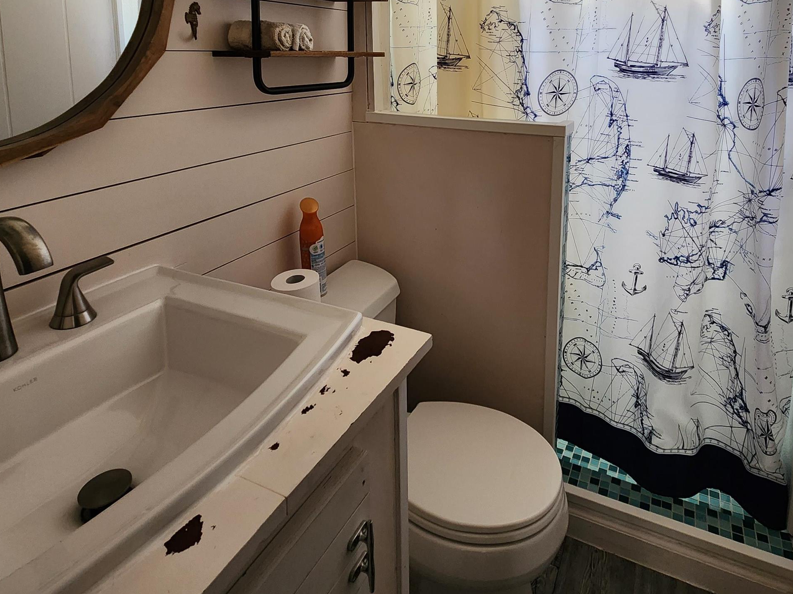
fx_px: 481
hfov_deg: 78.8
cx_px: 436
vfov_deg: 59.5
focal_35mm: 21
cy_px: 137
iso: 250
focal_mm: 2.2
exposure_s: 1/60
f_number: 2.2
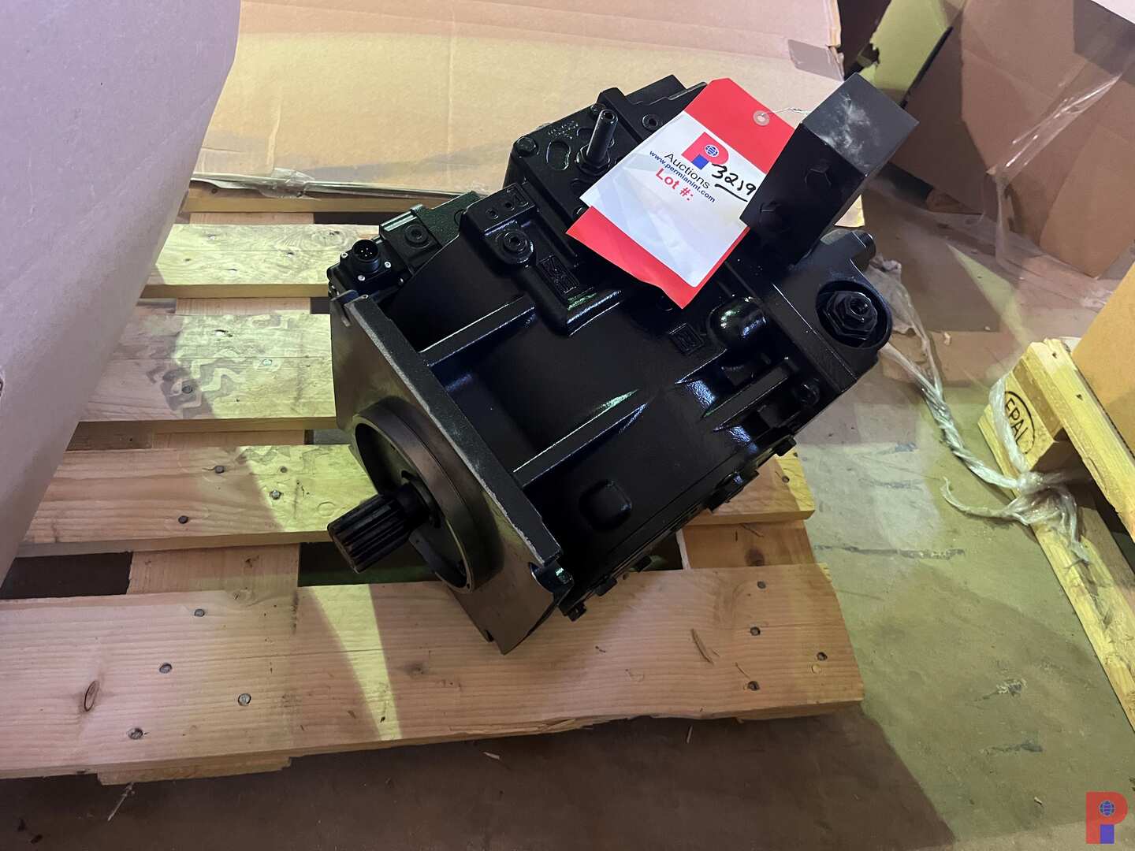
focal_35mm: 26
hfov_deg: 67.3
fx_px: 852
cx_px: 568
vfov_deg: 53.1
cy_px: 426
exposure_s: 1/30
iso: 500
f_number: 1.6
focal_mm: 5.1
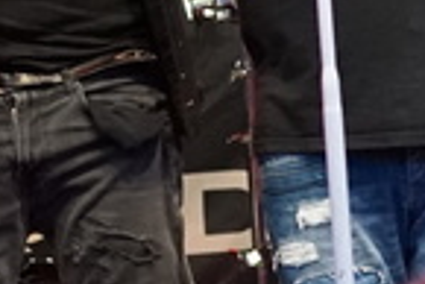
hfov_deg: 3.8
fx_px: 6322
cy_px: -64
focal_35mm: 535
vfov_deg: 2.6
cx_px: 169
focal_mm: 70
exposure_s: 1/160
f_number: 4.5
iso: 3200
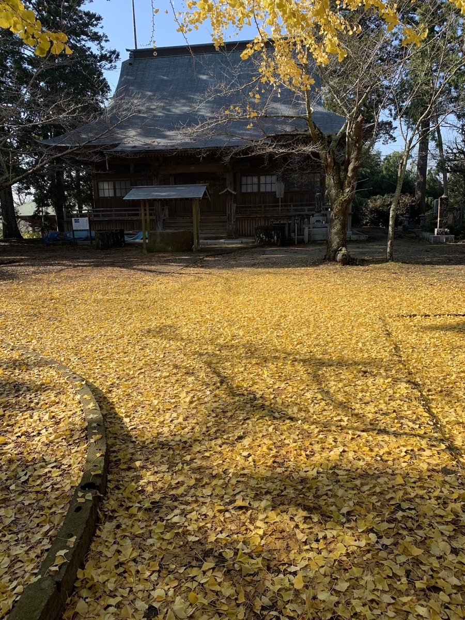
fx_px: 466
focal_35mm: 26
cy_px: 310
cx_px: 232
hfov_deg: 53.1
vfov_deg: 67.3
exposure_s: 1/981
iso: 25
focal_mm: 4.25
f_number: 1.8
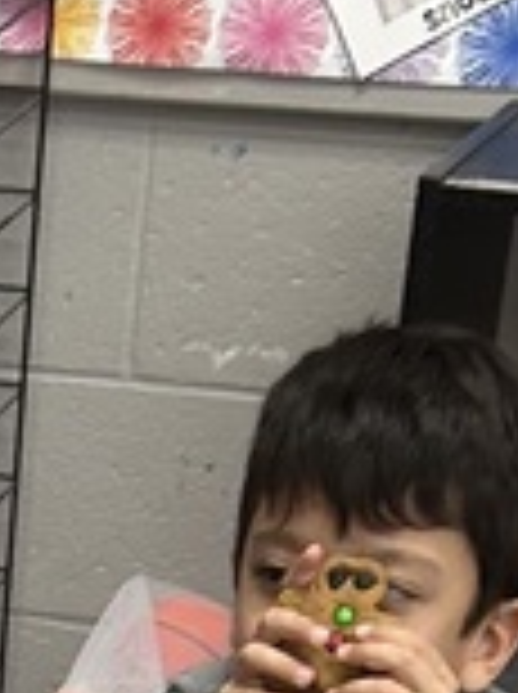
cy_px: 1580
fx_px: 3461
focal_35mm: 173
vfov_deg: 10.2
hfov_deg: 8.1
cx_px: -541
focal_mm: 5.7
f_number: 1.5
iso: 100
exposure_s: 1/60
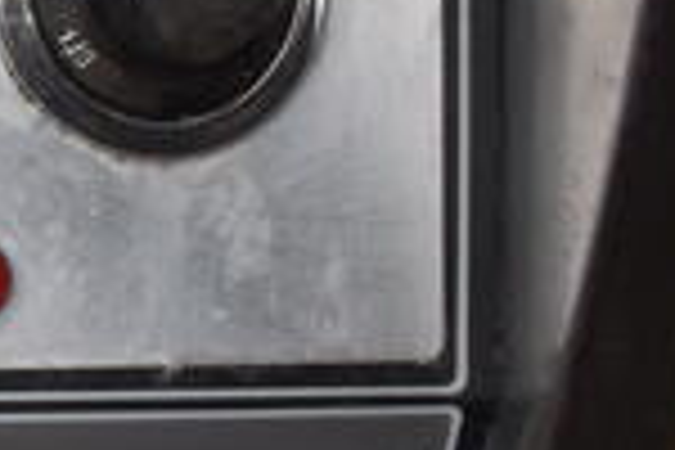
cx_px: -626
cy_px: 130
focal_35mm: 110
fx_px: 2062
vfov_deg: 12.4
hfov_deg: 15.4
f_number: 3.5
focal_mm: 18
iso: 800
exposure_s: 1/250
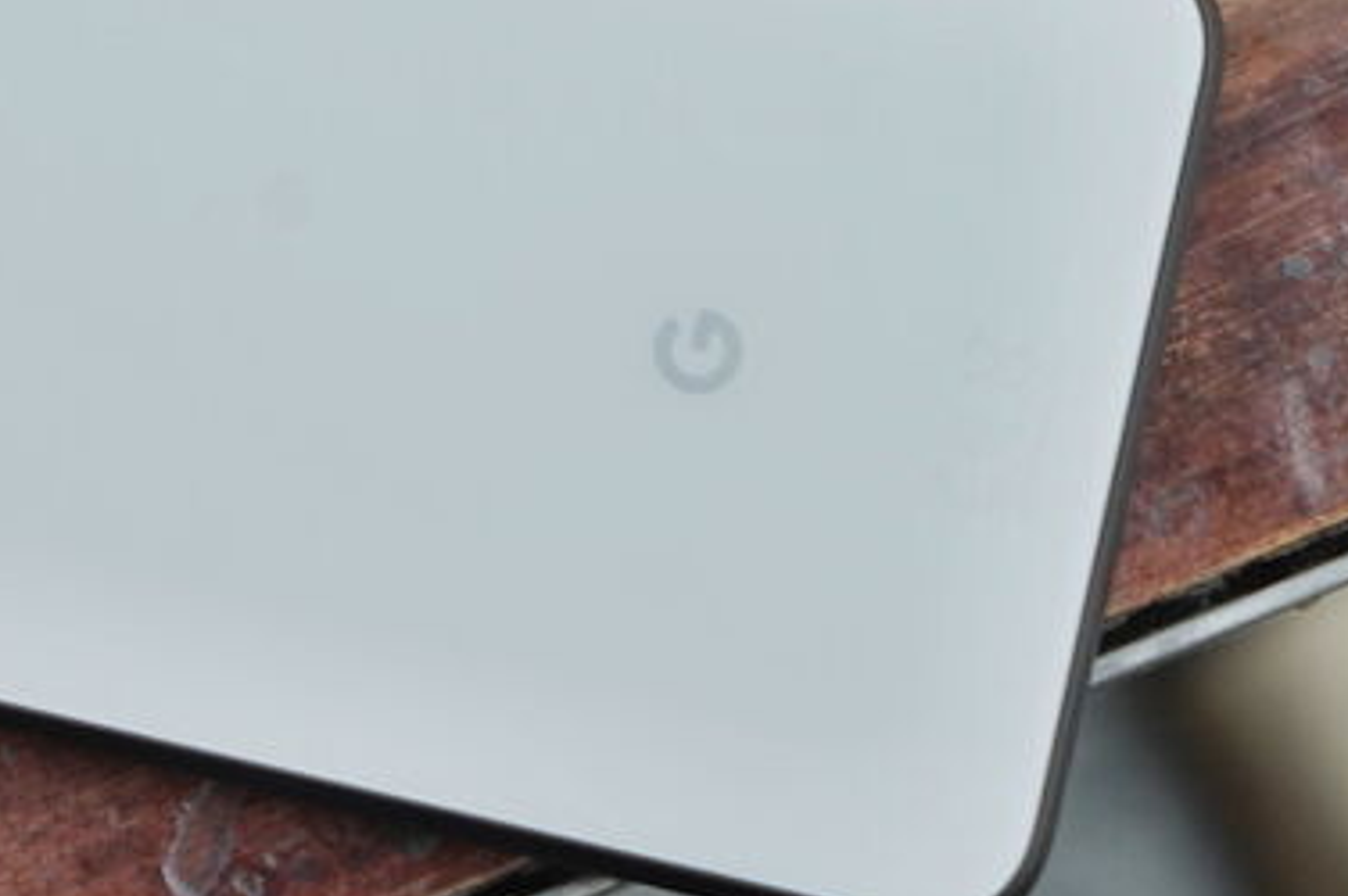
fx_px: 5200
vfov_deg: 9.8
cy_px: 208
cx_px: 13
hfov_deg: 14.5
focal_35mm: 139
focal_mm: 63
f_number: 6.3
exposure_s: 1/160
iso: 1000
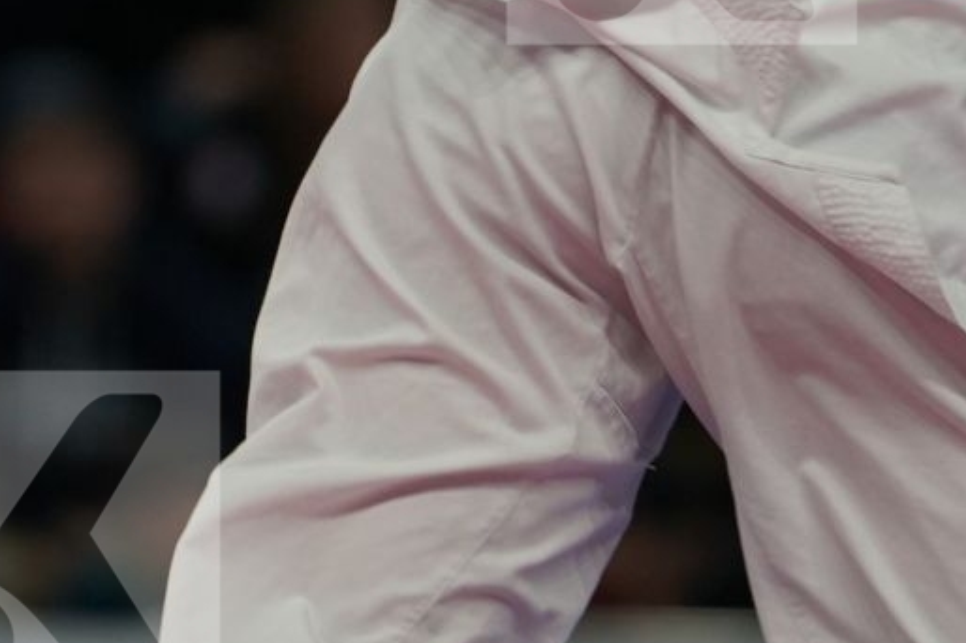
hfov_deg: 2.9
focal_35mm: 701
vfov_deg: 2.0
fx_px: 18797
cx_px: 45
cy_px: -126
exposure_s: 1/1000
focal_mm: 200
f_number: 2.8
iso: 1000
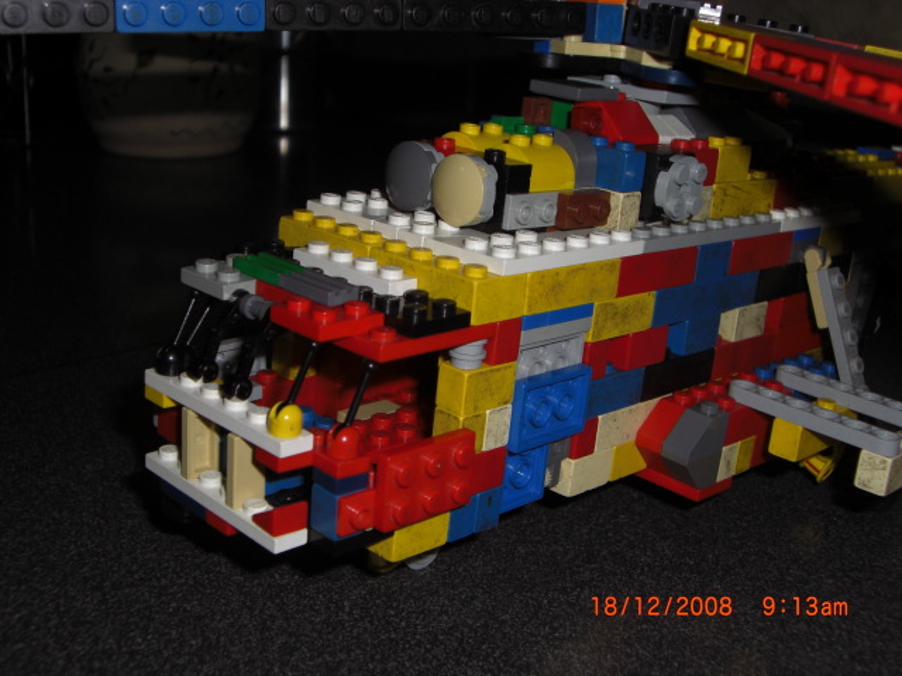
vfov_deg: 30.9
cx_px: 451
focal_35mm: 47
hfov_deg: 40.4
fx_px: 1225
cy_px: 338
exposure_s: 1/60
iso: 64
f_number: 3
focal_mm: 7.6
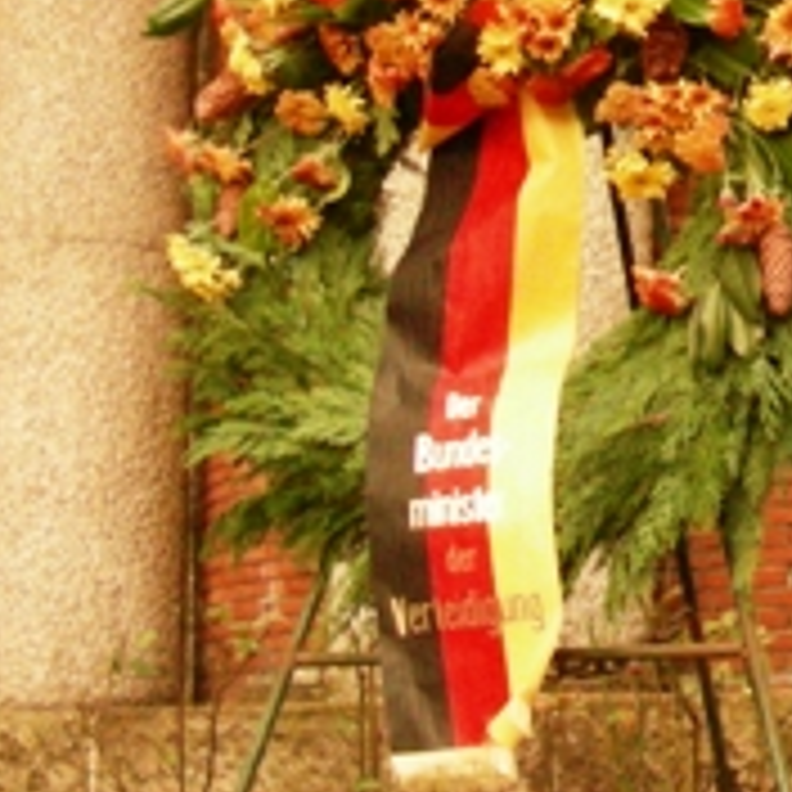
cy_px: -9
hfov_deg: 13.5
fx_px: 3158
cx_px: 1192
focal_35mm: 122
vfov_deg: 14.1
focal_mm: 6.3
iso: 400
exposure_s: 1/219
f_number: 4
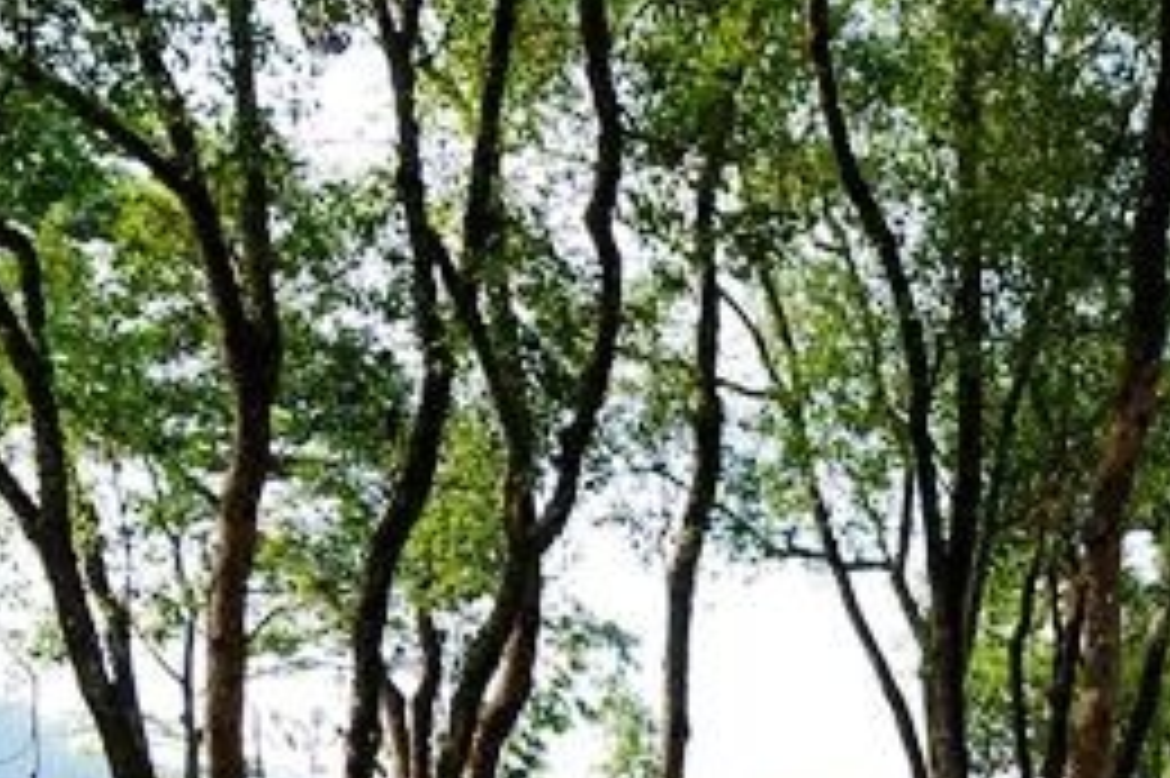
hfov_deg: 31.2
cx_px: 1138
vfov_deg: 21.0
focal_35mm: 60
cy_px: 938
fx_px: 1949
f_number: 4
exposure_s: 1/250
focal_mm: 8.8
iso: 125
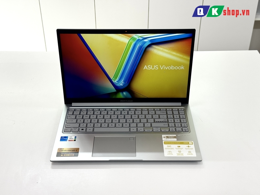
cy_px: 98
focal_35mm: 48
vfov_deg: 30.3
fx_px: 361
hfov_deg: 39.7
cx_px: 130
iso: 64
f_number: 1.78
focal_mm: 6.76
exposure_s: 1/156
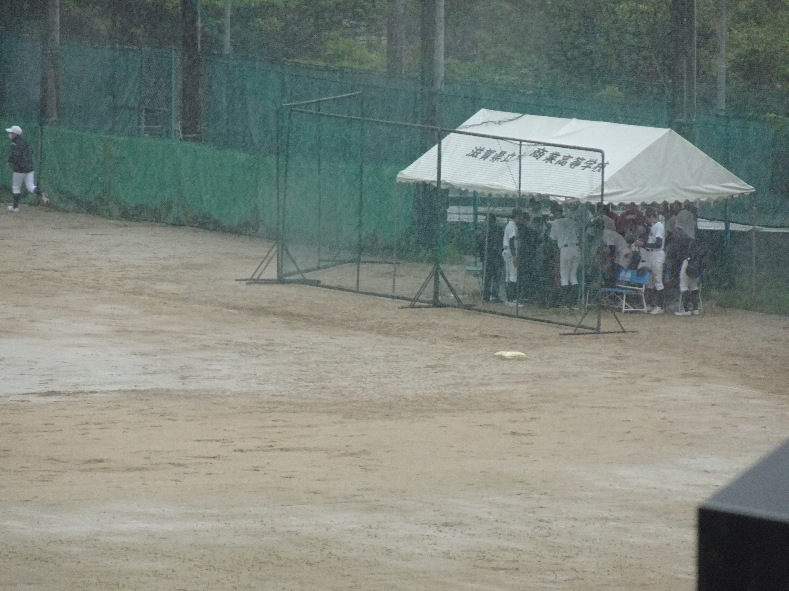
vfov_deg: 3.2
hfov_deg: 4.2
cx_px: 394
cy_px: 296
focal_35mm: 467
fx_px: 10644
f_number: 6.3
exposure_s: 1/250
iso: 800
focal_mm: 76.04
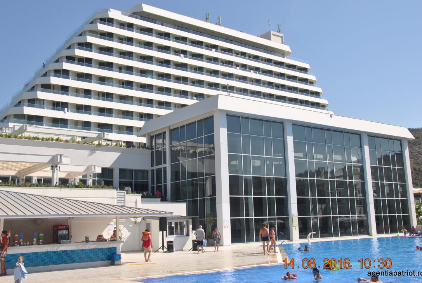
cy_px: 137
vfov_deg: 35.2
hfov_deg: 50.6
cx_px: 211
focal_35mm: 38
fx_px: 446
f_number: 8
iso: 100
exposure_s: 1/250
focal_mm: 24
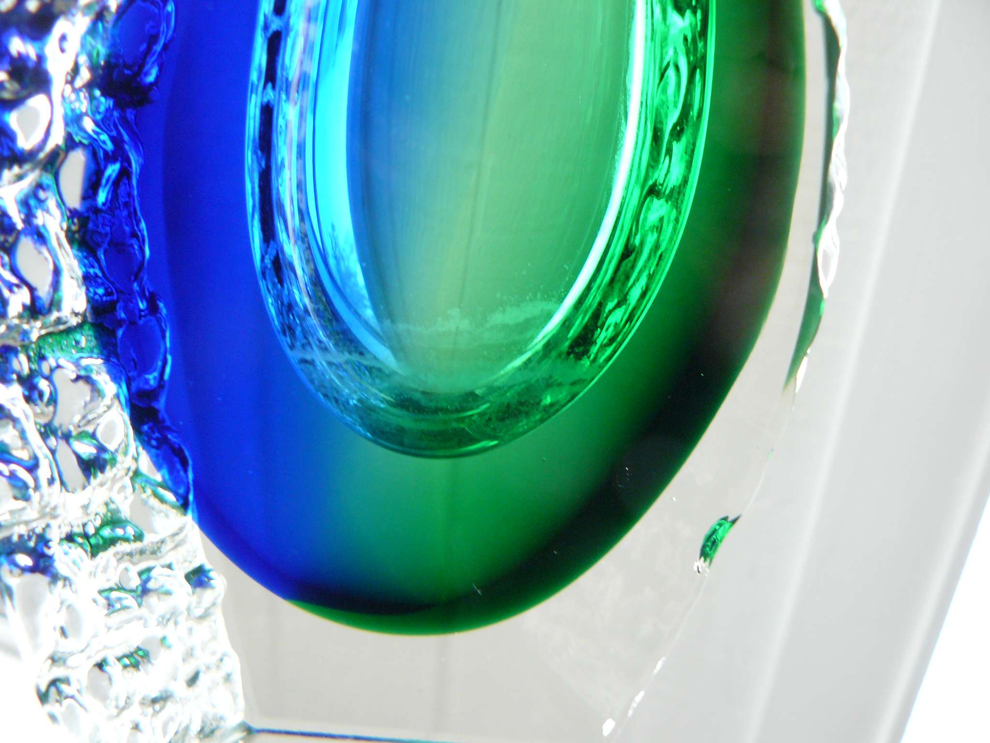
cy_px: 372
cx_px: 495
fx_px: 1030
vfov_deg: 39.7
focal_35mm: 36
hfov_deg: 51.4
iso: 200
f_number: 2.8
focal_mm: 6
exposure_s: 1/30
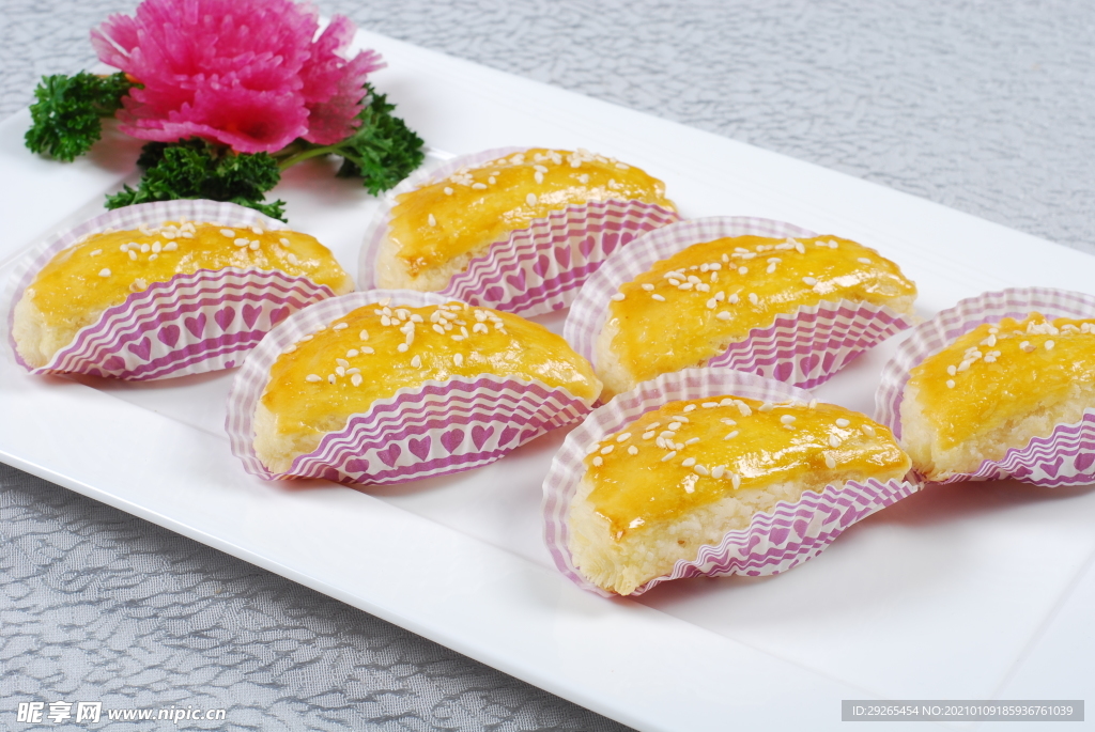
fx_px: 2283
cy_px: 366
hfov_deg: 27.0
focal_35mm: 75
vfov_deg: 18.2
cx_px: 548
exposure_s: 1/125
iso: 100
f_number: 14
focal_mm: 50
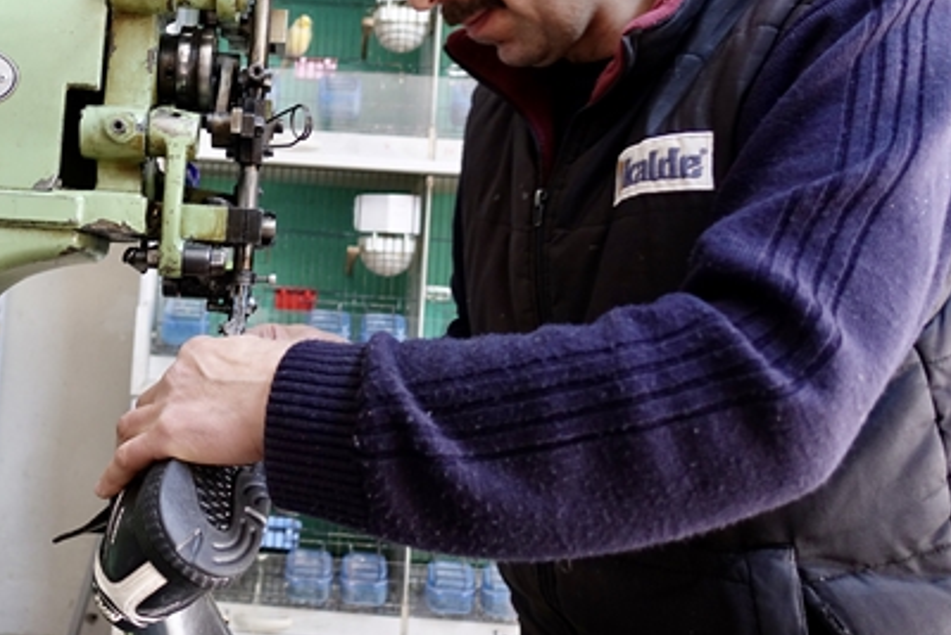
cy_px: 219
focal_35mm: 36
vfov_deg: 36.6
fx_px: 951
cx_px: 276
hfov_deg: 51.5
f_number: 1.8
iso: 400
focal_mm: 8.8
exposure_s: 1/30
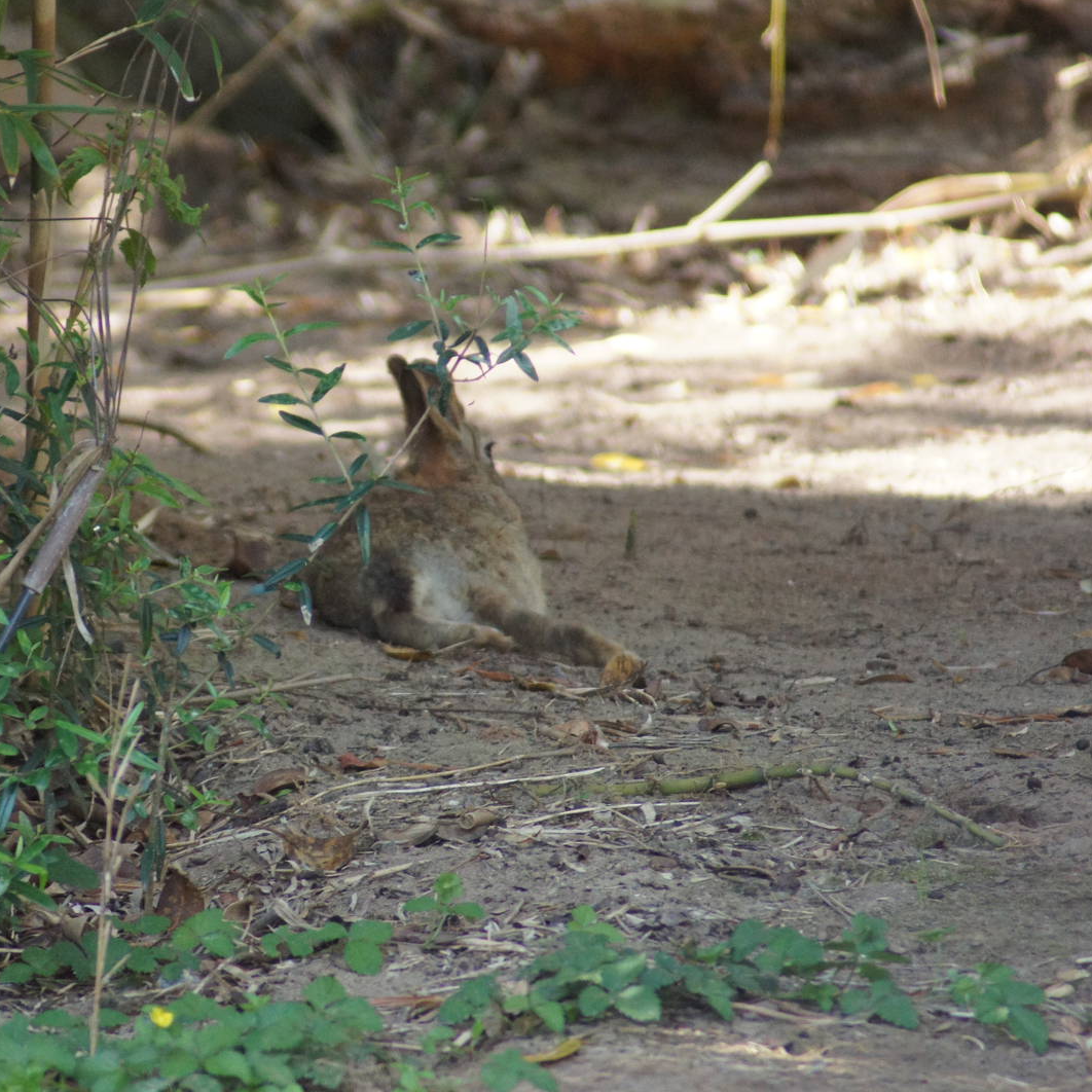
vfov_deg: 3.0
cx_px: 325
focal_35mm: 576
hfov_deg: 3.0
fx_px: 20558
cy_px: 545
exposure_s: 1/500
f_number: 5.6
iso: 1600
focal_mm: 300
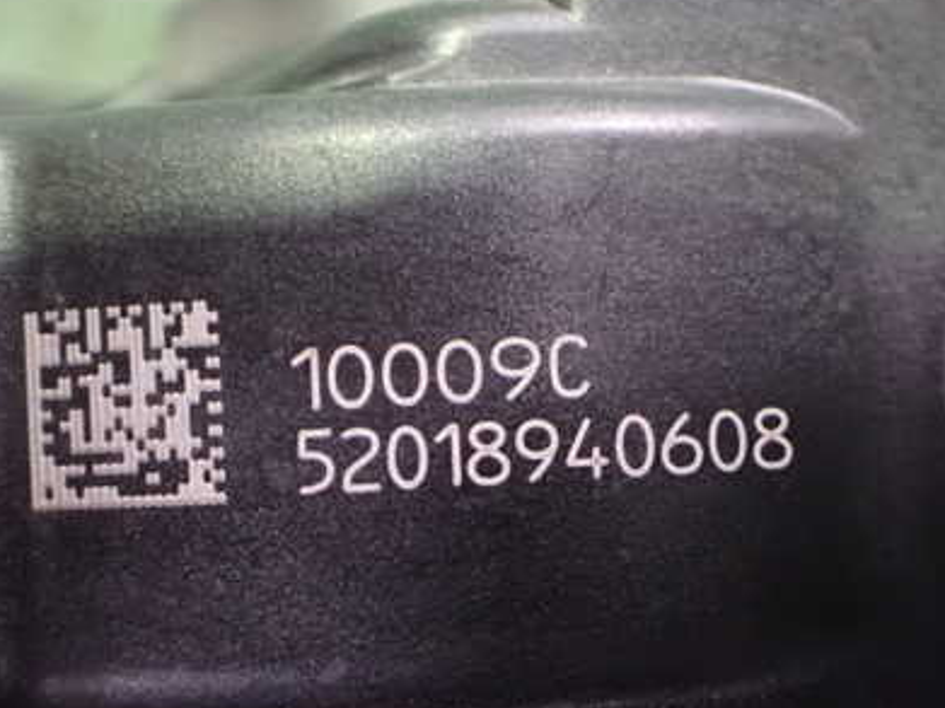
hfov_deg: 41.2
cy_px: 449
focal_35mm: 46
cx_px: 442
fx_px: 1255
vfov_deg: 31.3
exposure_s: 1/30
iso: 1600
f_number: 2.3
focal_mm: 5.4
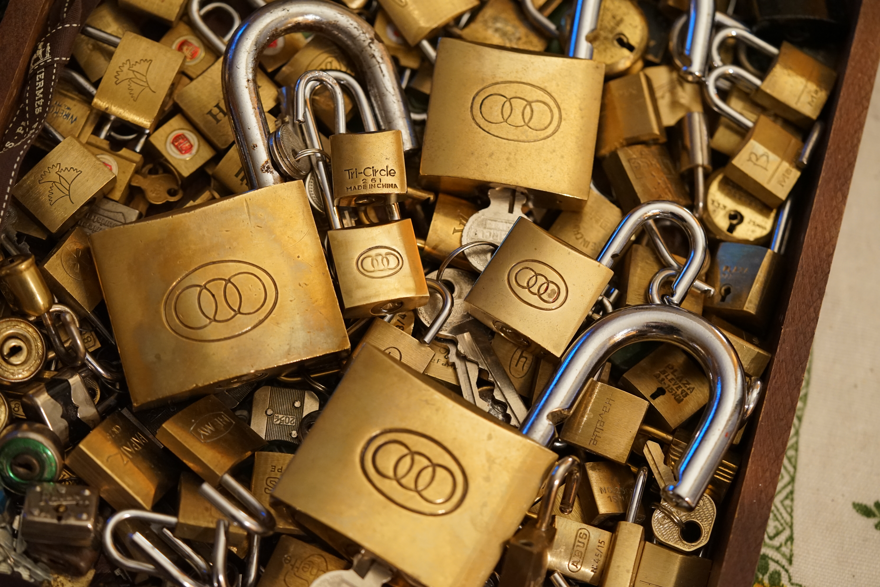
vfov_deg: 15.2
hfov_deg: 22.6
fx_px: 2200
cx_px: 440
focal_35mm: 90
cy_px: 294
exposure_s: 1/160
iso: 2500
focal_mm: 90
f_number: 4
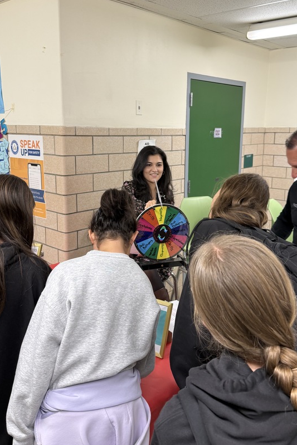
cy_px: 195
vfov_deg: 58.5
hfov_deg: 41.1
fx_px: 396
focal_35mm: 32
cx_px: 163
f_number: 1.78
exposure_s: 1/60
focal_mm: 6.76
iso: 125
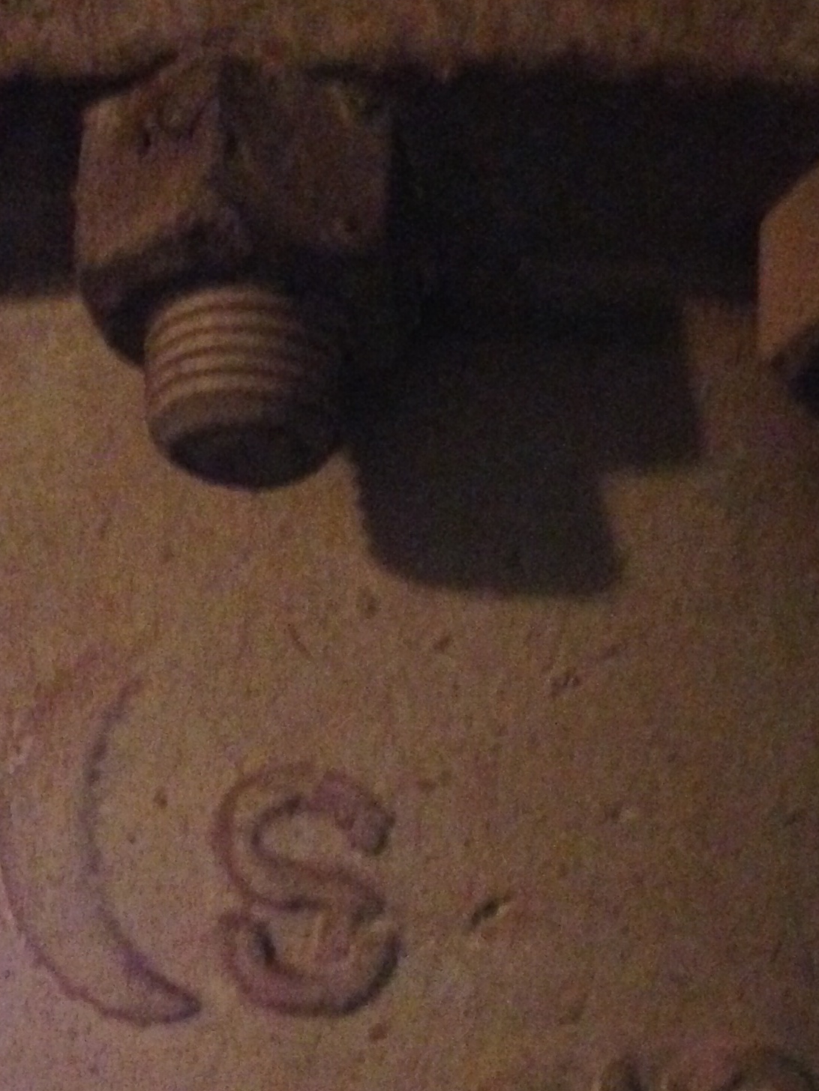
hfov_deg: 19.9
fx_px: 2334
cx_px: 506
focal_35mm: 74
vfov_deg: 25.7
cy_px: 914
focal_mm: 4.12
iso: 800
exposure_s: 1/15
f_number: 2.4
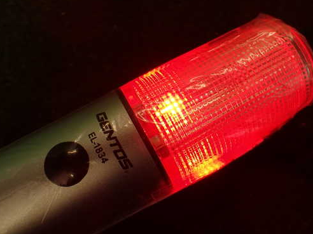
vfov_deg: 36.8
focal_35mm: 39
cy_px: 108
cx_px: 181
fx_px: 353
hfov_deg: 47.7
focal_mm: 5.79
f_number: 3.2
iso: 100
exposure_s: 1/125
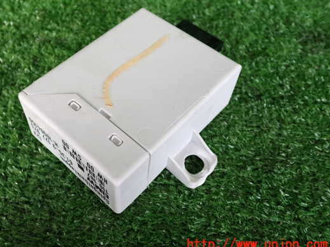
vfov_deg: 38.6
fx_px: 353
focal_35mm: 37
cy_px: 110
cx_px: 140
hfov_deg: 50.0
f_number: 2.4
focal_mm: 5.79
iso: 200
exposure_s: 1/125
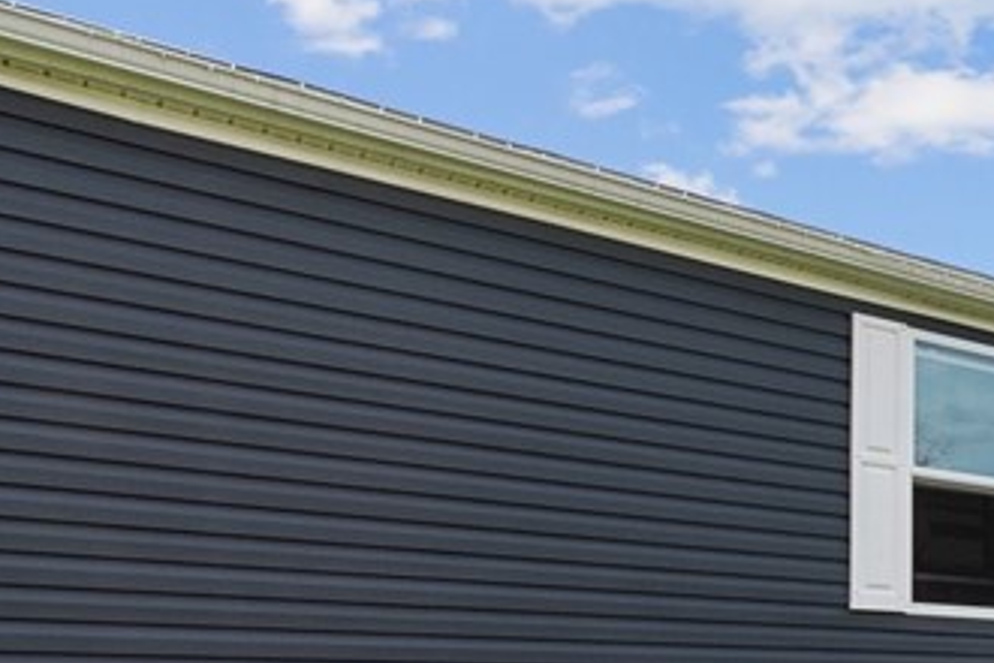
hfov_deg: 33.4
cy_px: 669
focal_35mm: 46
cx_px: 1239
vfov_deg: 27.5
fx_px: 1270
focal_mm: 14
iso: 50
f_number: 11
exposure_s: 1/200
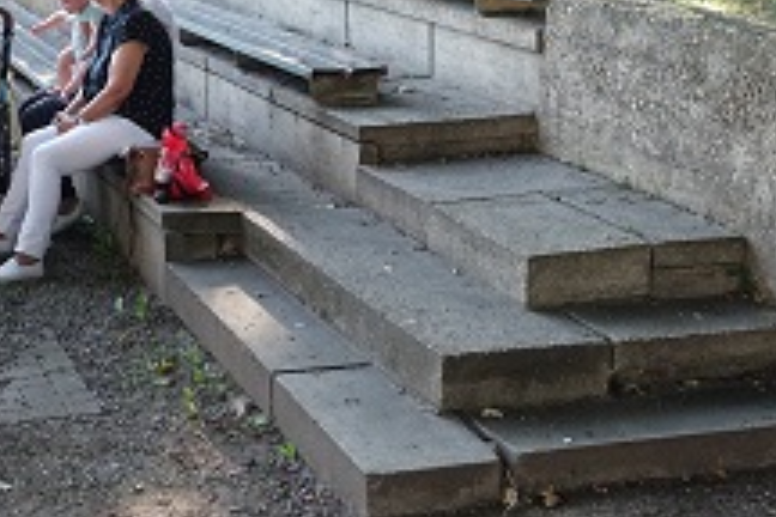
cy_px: 65
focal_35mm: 73
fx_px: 1573
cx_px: 212
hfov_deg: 27.4
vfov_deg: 18.4
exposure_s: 1/250
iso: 500
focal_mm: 12.81
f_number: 2.8
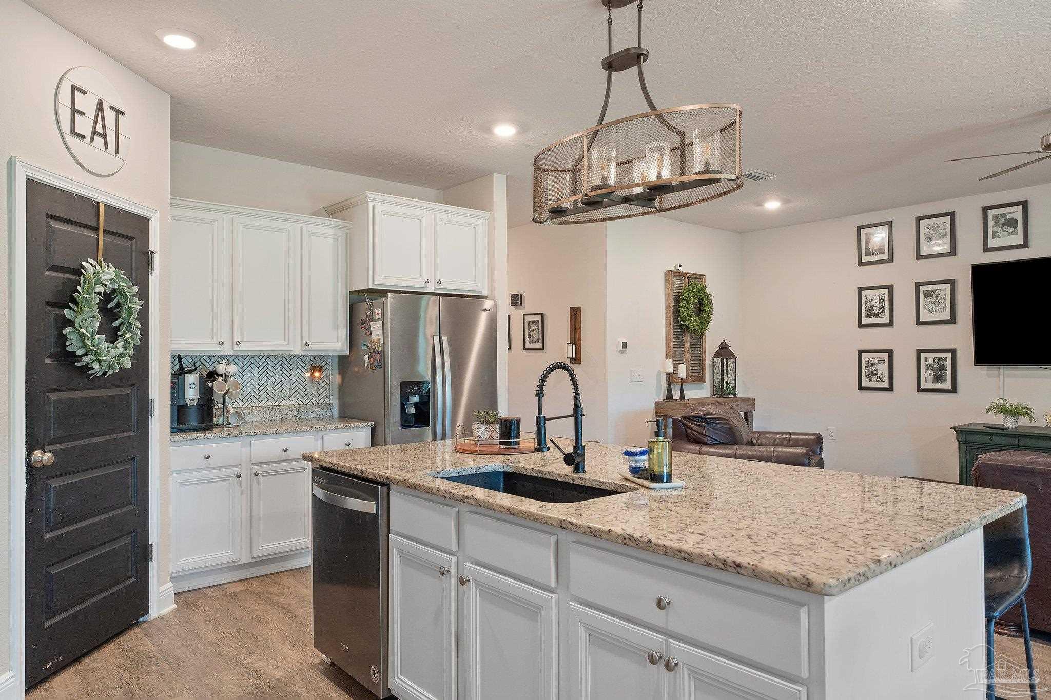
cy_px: 350
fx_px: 701
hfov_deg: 73.7
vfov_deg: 53.1
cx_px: 526
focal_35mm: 24
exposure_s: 1/8
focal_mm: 24
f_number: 8
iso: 800
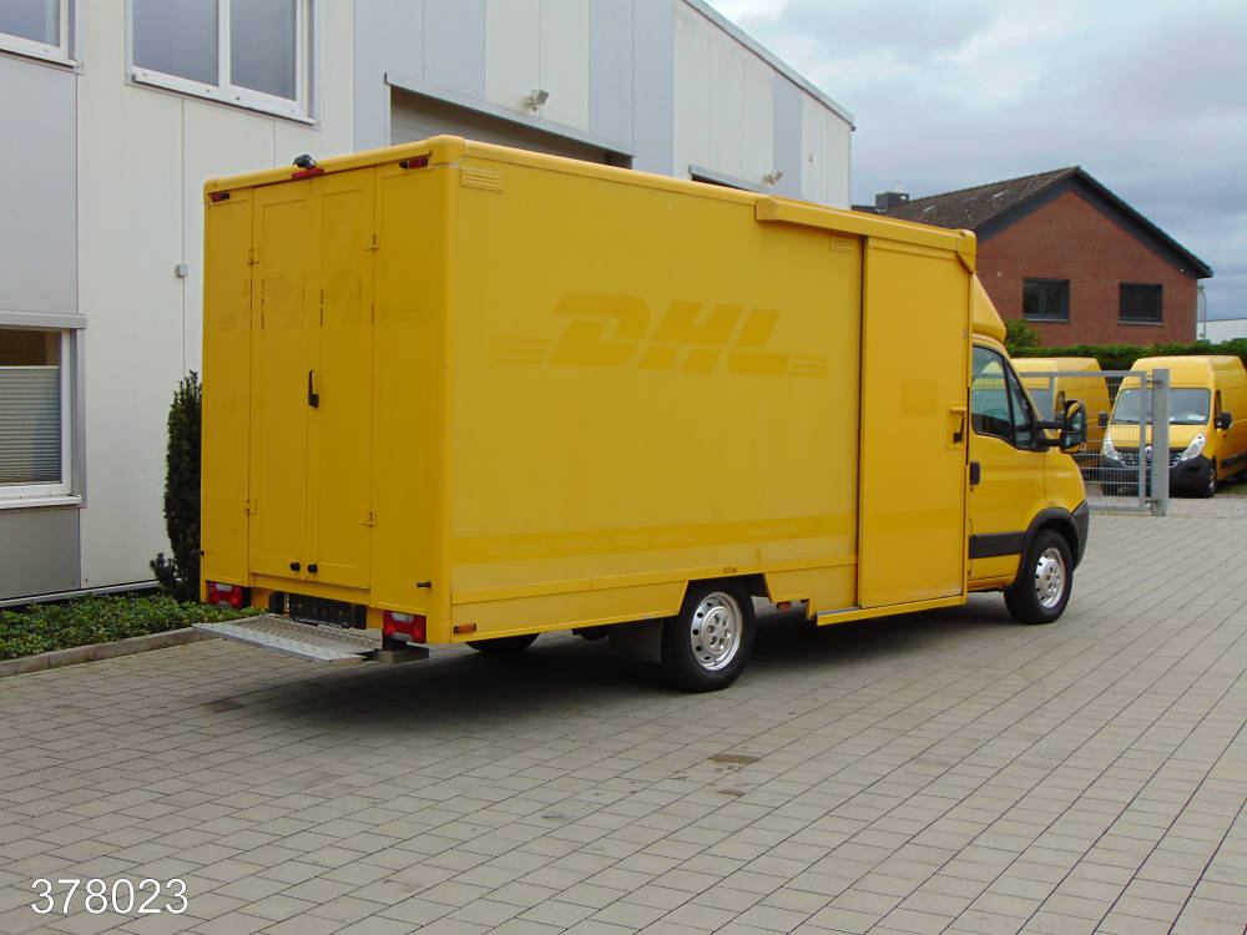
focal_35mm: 42
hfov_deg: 44.8
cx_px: 624
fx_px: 1513
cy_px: 468
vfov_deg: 34.3
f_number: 3.3
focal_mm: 7.6
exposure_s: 1/500
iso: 80
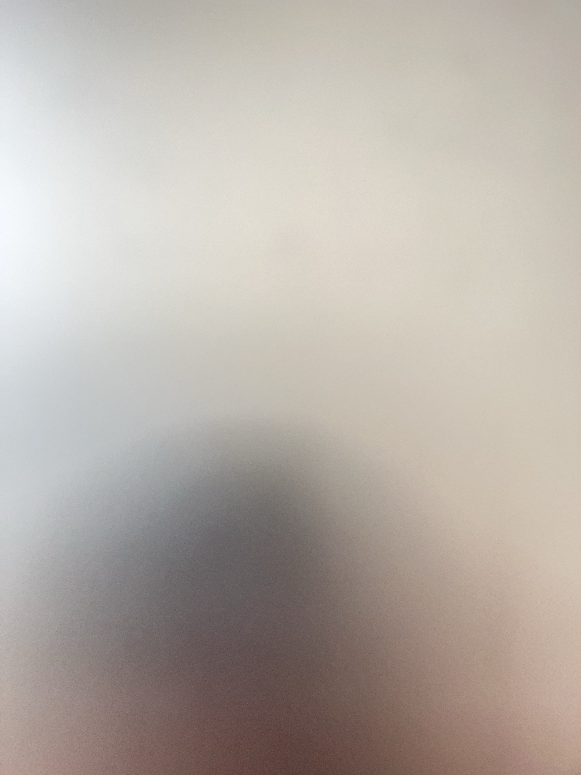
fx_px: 582
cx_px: 290
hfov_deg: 53.1
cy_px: 388
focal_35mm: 26
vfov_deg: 67.3
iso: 200
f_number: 1.6
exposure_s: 1/60
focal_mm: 5.1
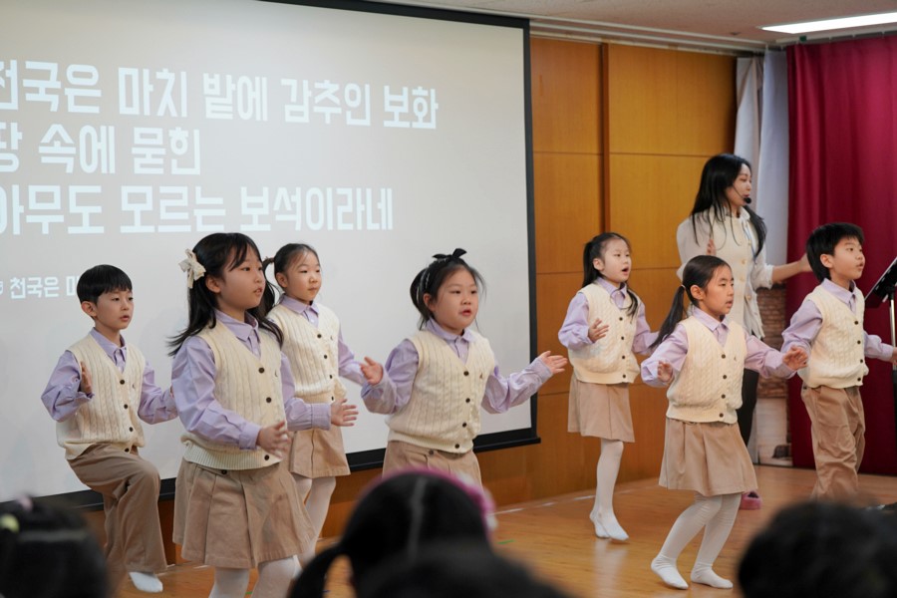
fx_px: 1744
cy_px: 299
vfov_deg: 19.5
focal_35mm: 70
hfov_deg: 28.8
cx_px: 448
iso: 800
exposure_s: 1/160
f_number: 4
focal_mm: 70
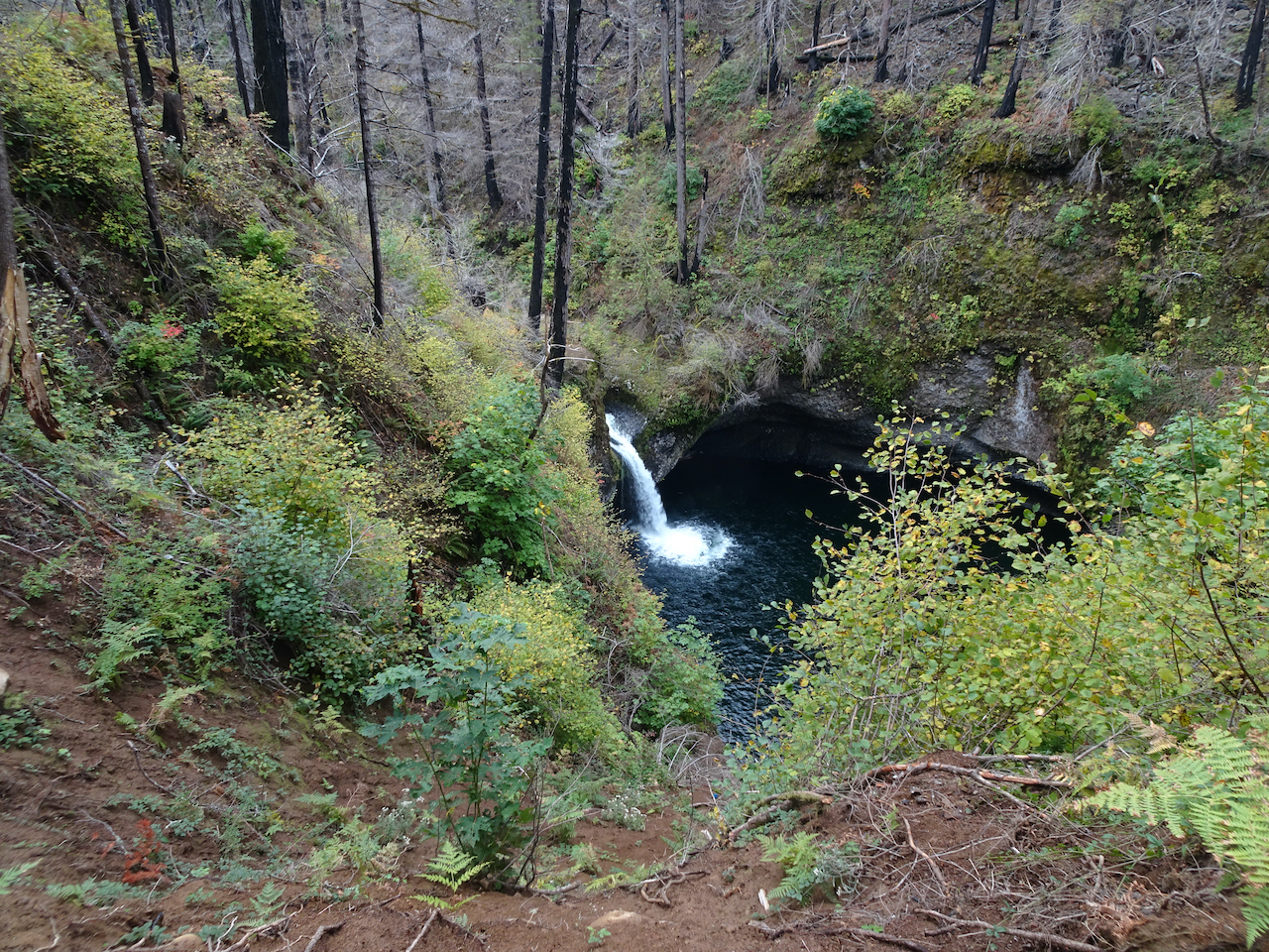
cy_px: 476
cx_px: 634
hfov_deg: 71.6
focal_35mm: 24
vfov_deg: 56.8
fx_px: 880
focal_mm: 4.1
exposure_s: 1/60
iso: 80
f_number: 3.5
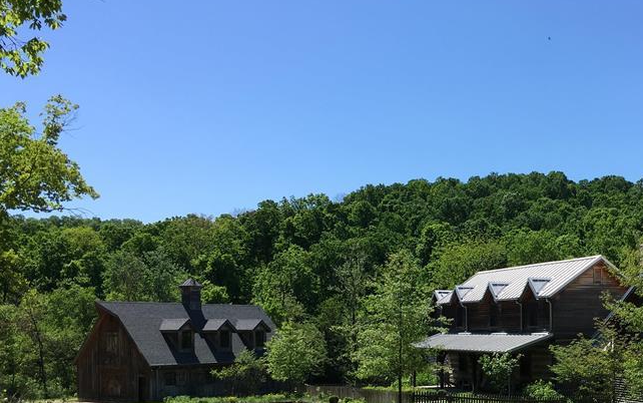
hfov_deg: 39.9
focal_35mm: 49
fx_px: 859
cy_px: 341
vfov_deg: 25.8
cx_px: 480
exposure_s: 1/1374
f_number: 2.2
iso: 25
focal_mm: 4.15
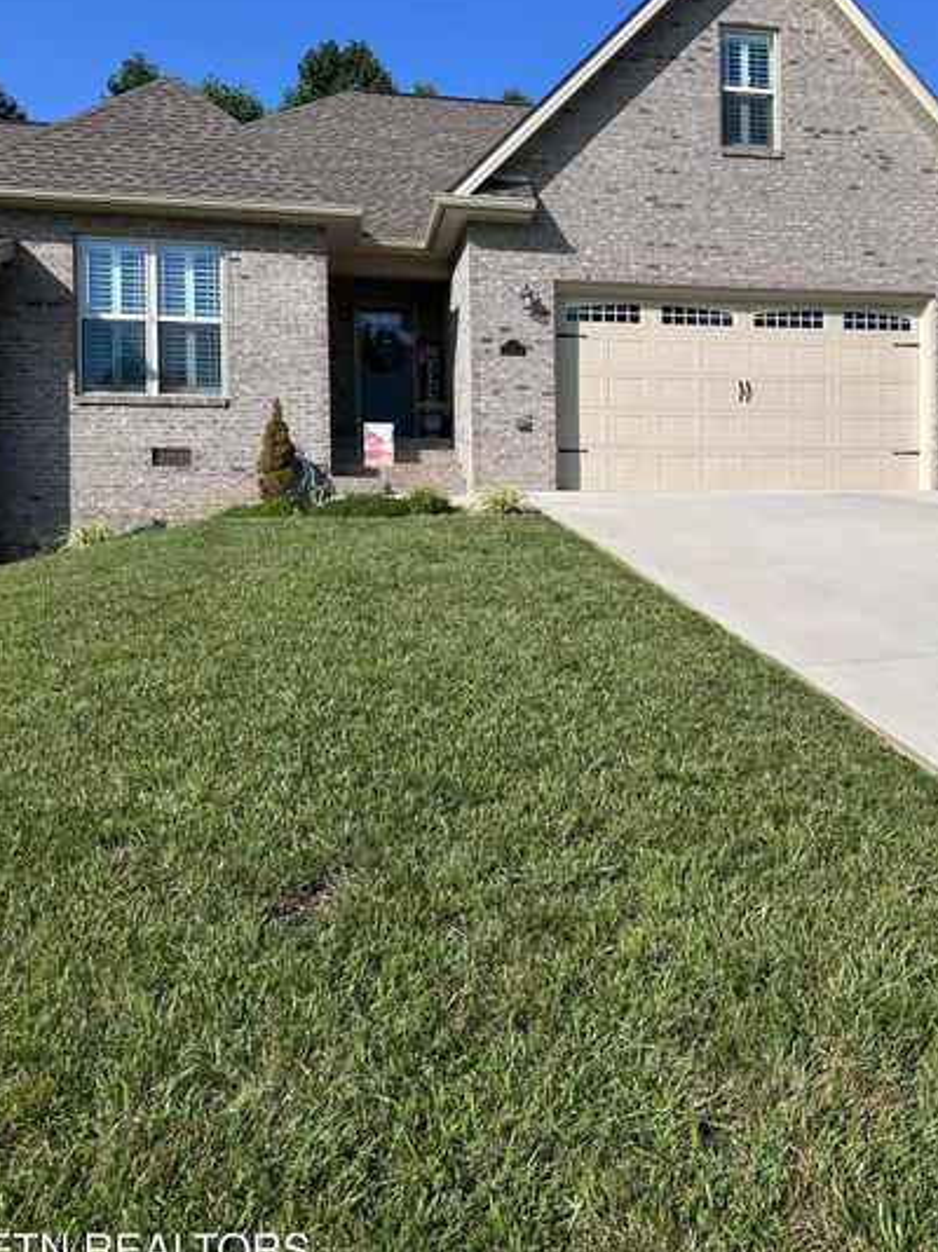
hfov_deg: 46.5
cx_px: 565
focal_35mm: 30
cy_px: 540
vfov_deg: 59.8
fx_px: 1085
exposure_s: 1/5000
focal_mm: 6.86
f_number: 1.78
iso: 80
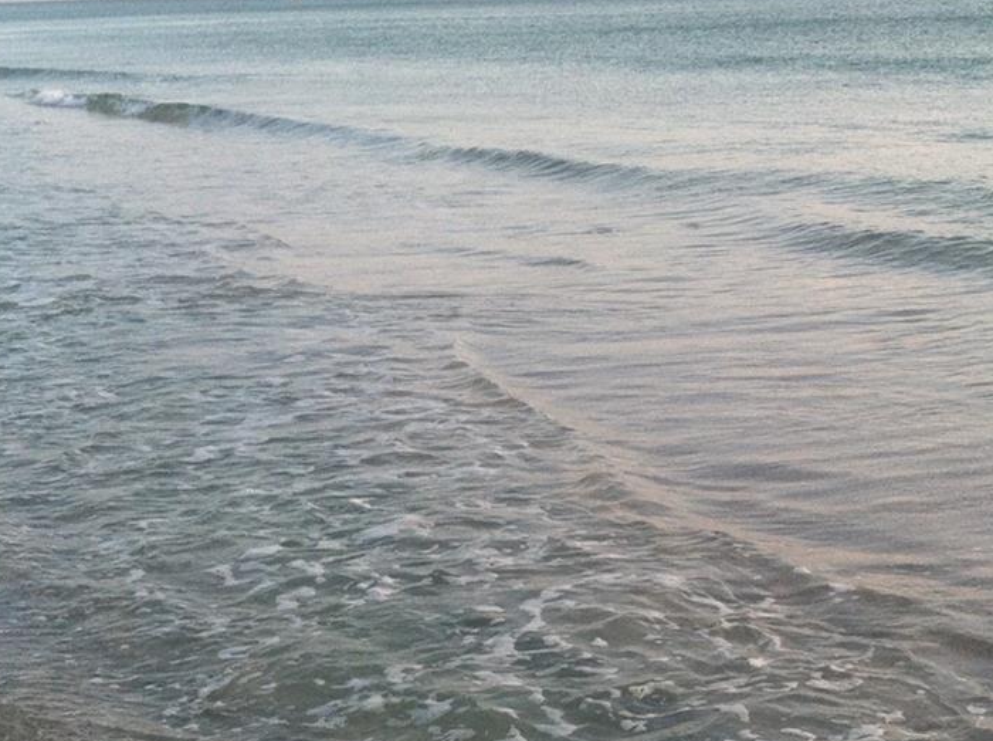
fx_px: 2290
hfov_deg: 24.1
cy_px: 633
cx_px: 801
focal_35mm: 80
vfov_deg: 18.1
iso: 80
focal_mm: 3.85
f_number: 2.8
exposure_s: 1/272
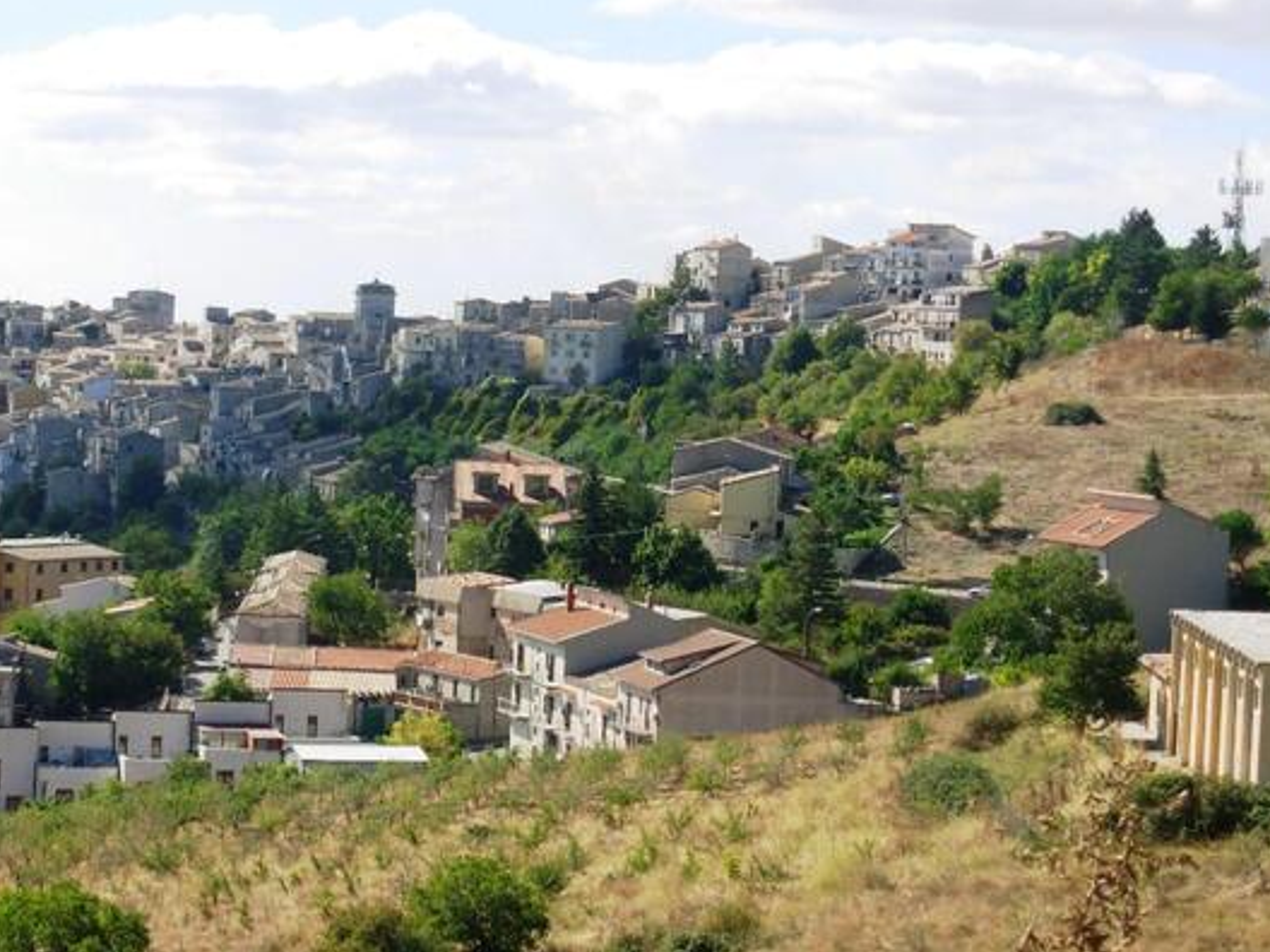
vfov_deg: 12.6
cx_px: 447
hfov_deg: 16.7
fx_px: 4329
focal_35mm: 118
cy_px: 470
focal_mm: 14.7
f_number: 3.8
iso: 50
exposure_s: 1/664
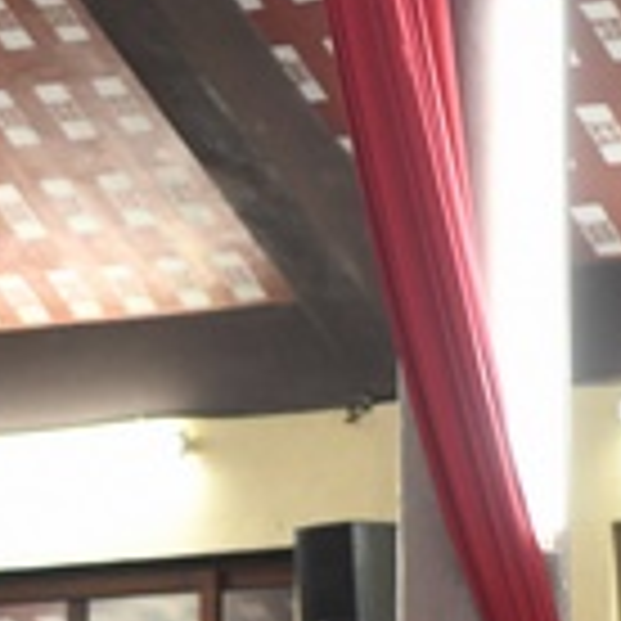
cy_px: 875
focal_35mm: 280
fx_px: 5683
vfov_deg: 6.2
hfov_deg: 6.3
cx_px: 315
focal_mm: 70
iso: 4000
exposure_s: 1/200
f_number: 2.8
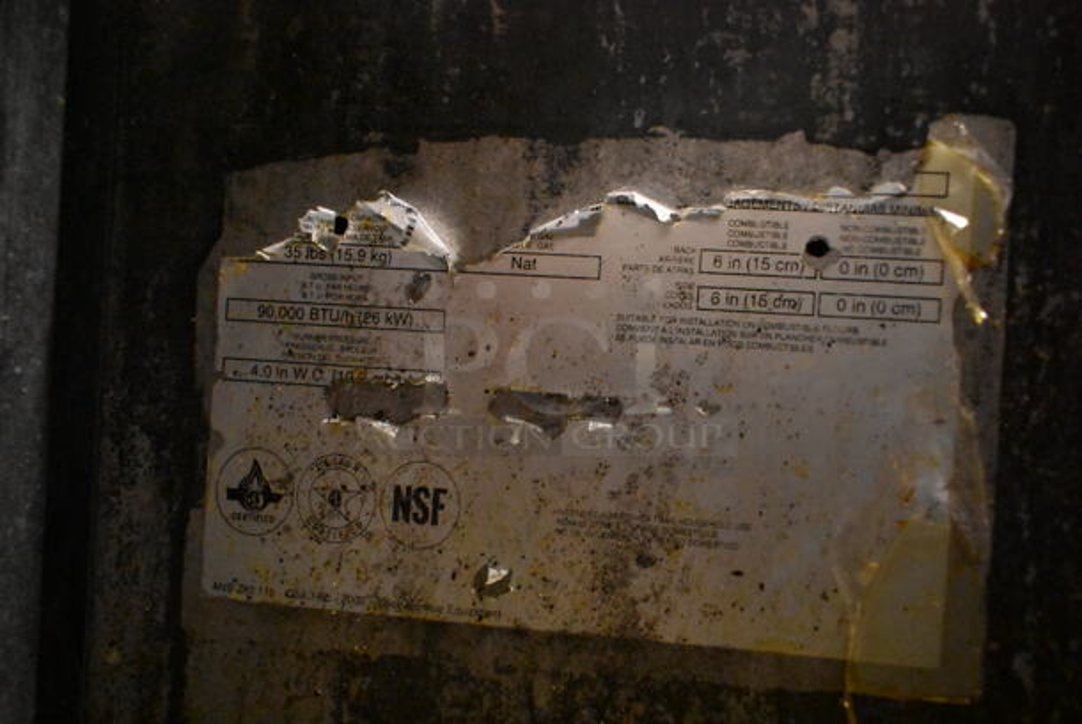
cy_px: 362
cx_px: 541
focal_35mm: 27
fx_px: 812
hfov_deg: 67.3
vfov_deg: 48.0
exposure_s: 1/125
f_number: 3.5
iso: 9000
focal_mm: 18
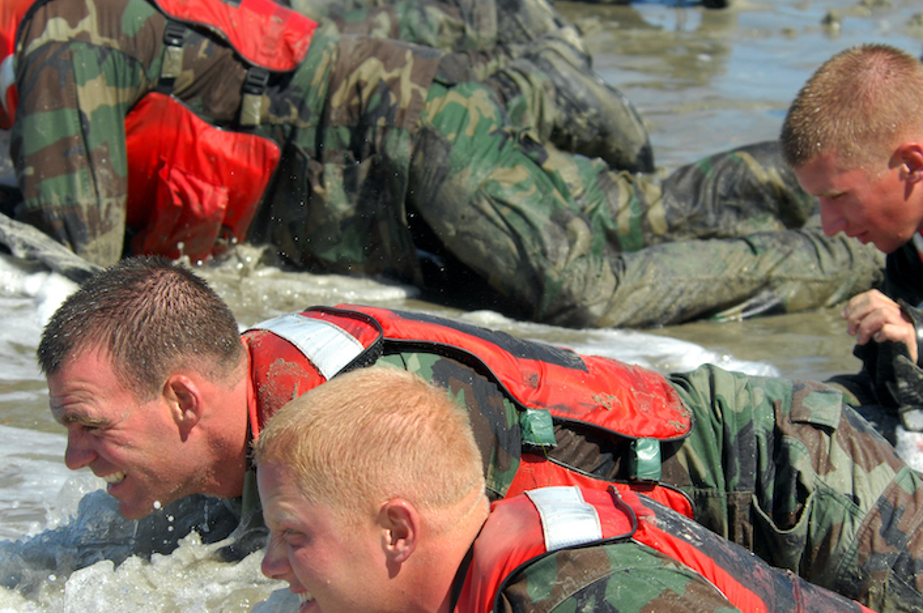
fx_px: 4456
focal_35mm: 174
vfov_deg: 7.9
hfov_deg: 11.8
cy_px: 332
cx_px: 460
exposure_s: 1/640
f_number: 7.1
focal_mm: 80
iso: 250
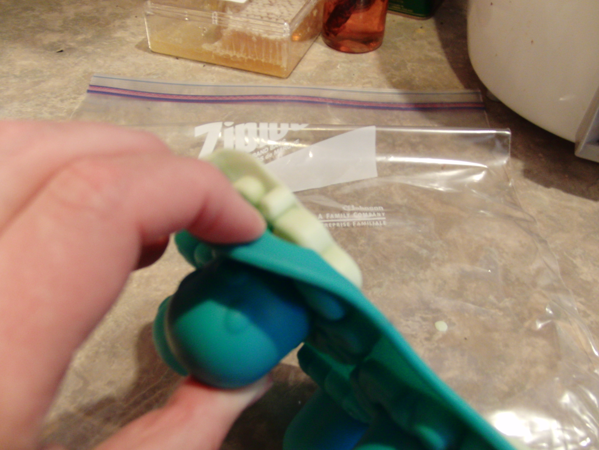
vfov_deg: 38.7
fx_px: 640
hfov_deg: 50.1
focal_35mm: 37
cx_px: 300
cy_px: 225
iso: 400
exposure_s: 1/5
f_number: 3.6
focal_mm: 6.42
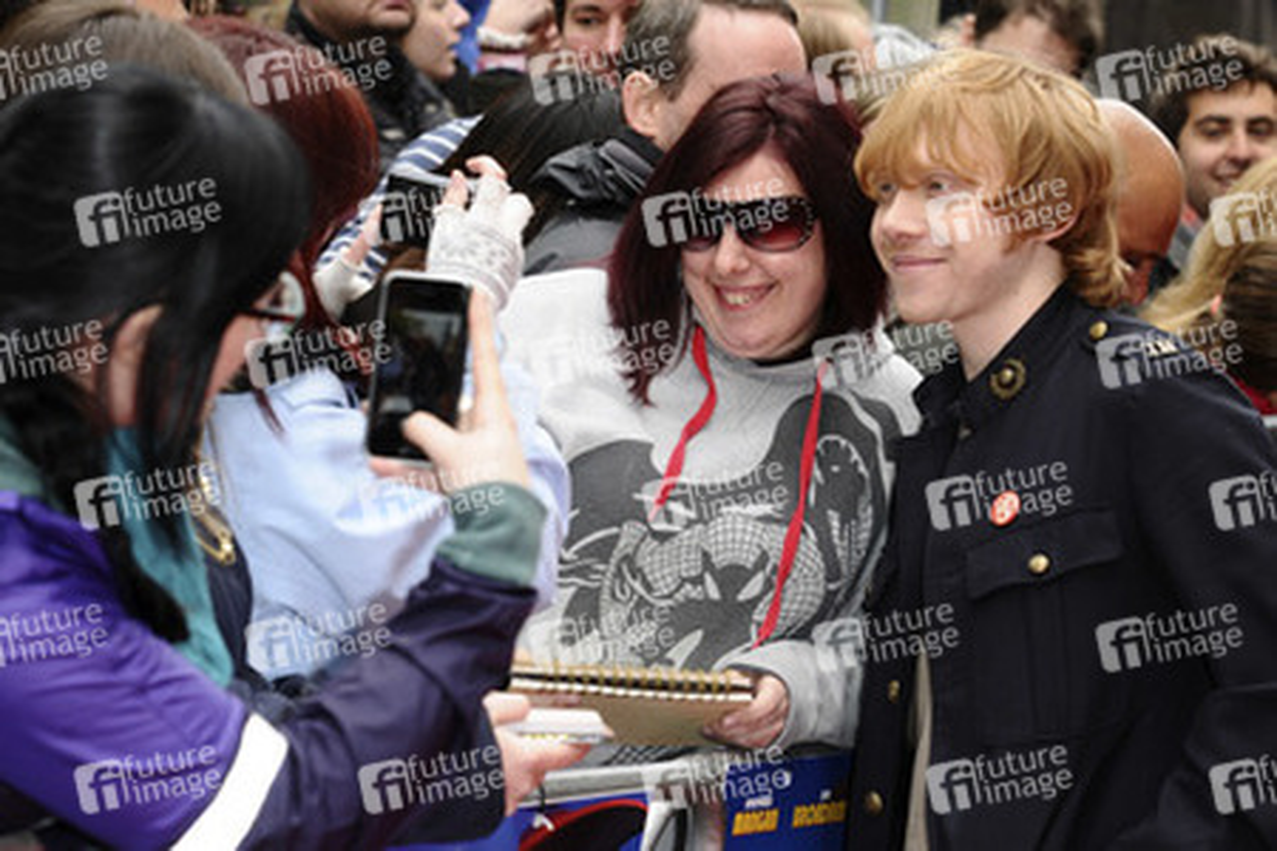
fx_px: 4576
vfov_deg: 10.6
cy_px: 426
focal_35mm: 129
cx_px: 638
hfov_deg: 15.9
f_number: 5.6
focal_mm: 86
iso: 200
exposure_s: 1/250
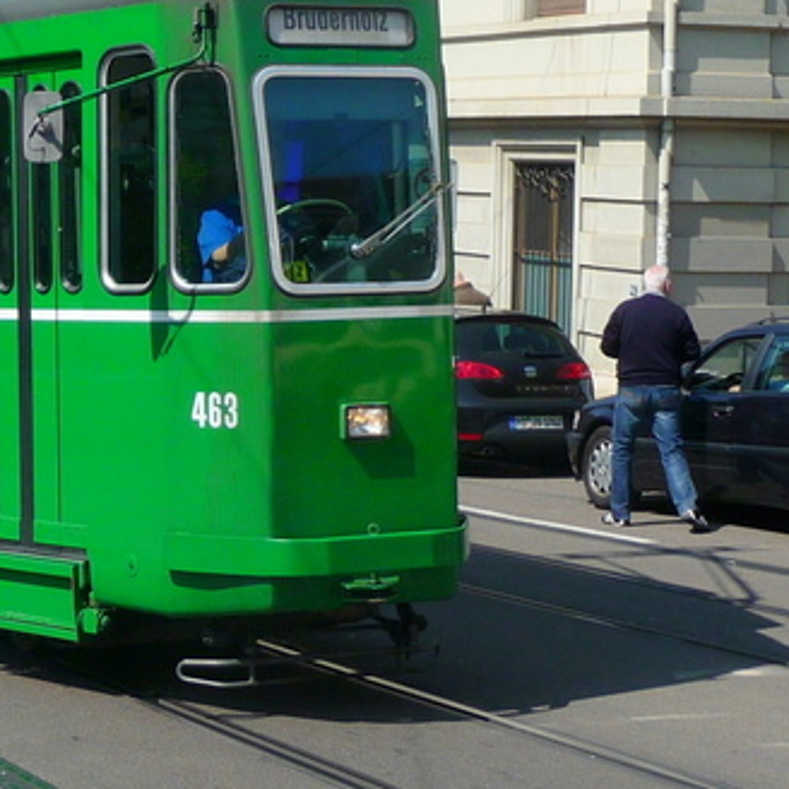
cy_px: 197
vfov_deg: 17.8
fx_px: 2501
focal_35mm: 97
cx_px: 188
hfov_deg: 17.8
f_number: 3.7
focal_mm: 6
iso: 100
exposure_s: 1/1000
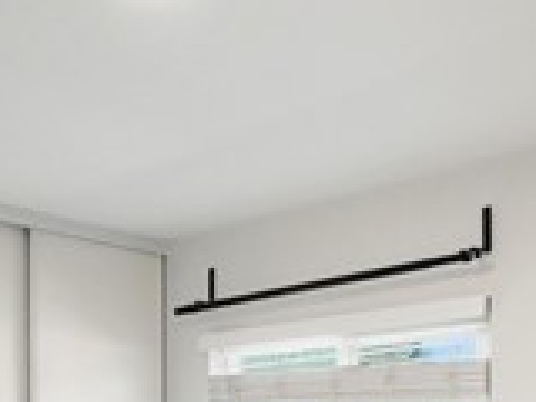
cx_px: 234
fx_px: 867
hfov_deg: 34.3
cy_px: 553
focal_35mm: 56
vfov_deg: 22.7
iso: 250
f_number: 2.2
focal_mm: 2.2
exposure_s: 1/121
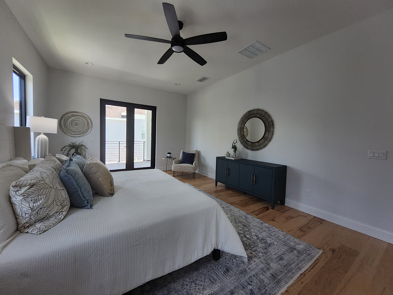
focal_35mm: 13
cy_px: 148
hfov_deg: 106.1
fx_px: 148
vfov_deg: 90.0
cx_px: 196
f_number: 2.2
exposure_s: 1/60
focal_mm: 1.13
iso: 64
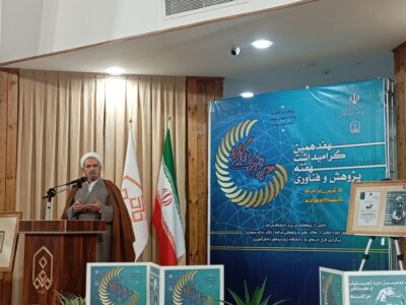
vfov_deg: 26.1
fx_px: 657
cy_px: 152
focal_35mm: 56
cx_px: 203
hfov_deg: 34.3
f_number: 1.8
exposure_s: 1/50
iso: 786
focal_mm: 4.22
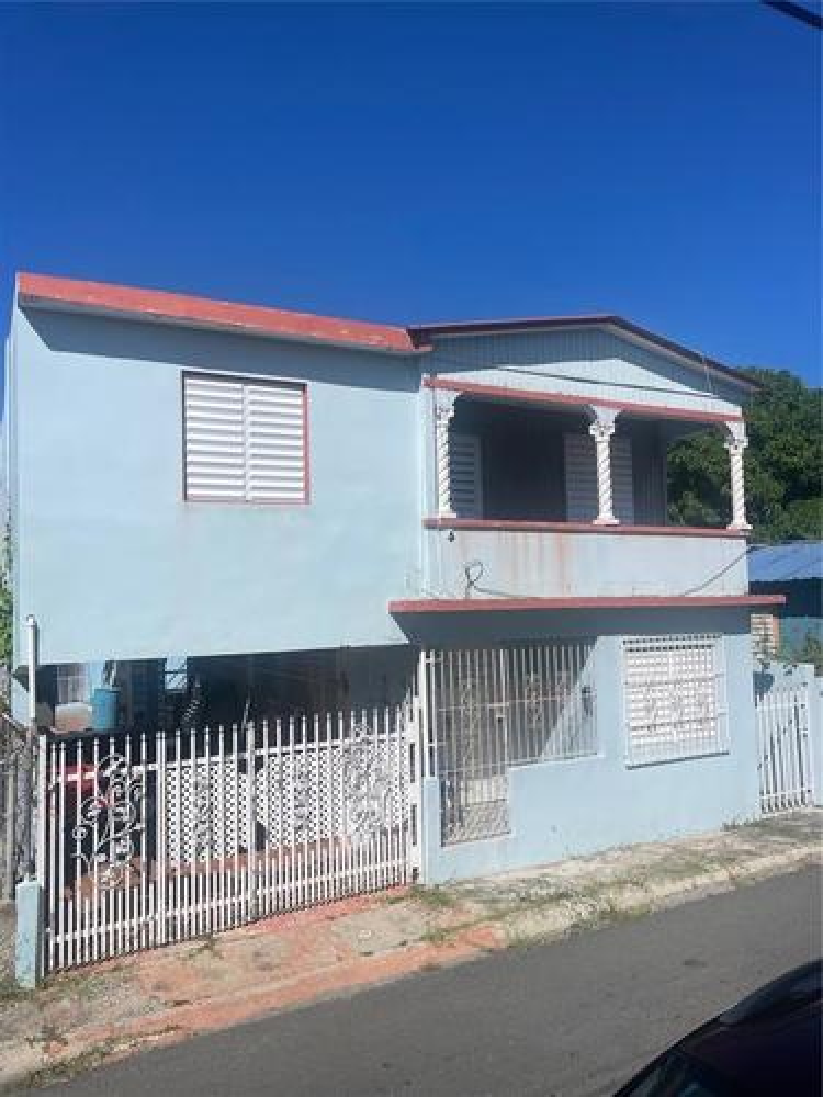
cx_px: 412
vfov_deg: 67.3
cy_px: 548
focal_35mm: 26
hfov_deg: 53.1
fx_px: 824
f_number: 1.6
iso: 32
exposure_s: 1/9091
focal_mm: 4.2
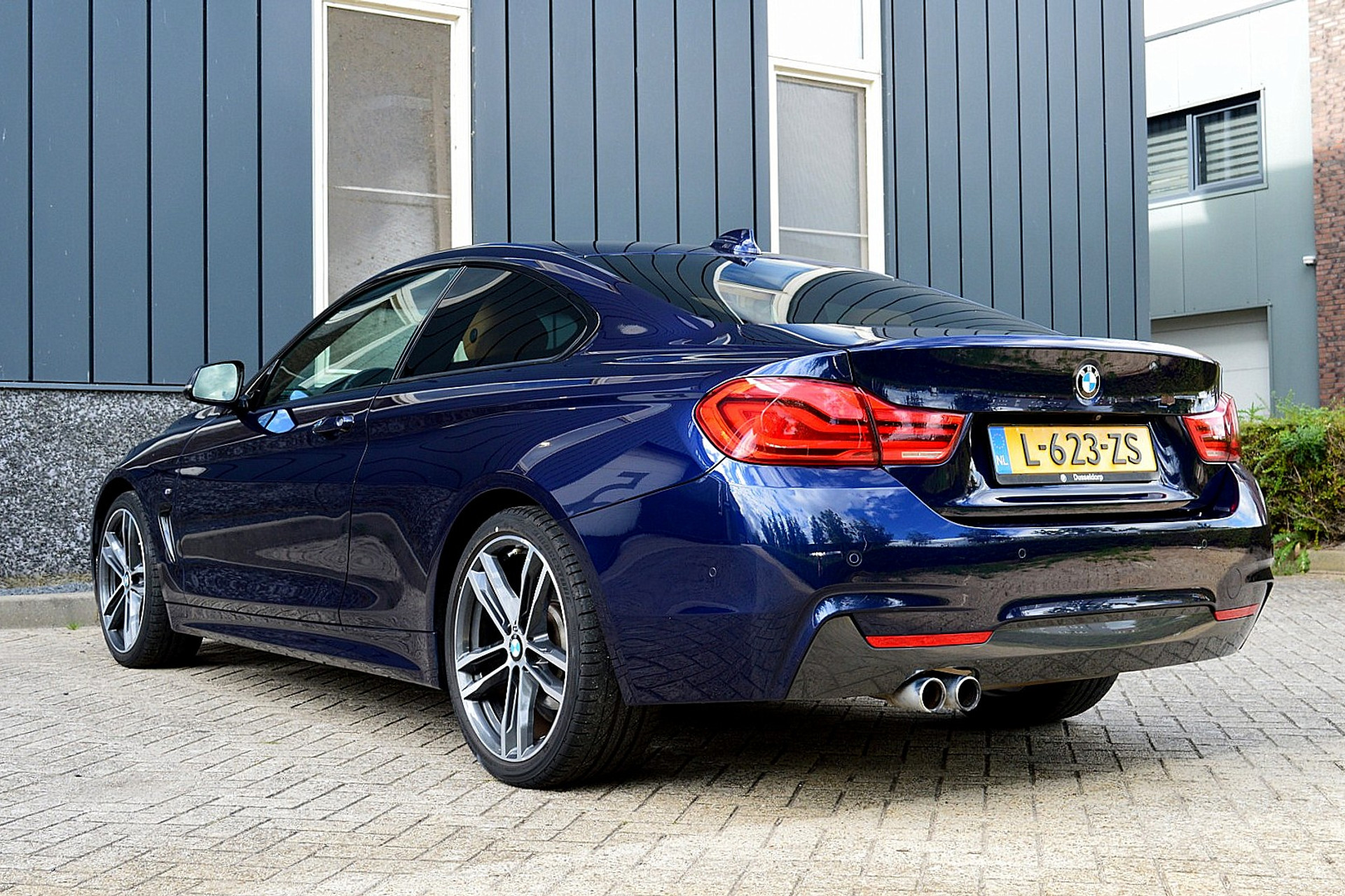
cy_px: 448
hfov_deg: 42.3
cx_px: 672
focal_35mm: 46
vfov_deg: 28.9
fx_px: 1737
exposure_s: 1/125
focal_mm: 31
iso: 400
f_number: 9
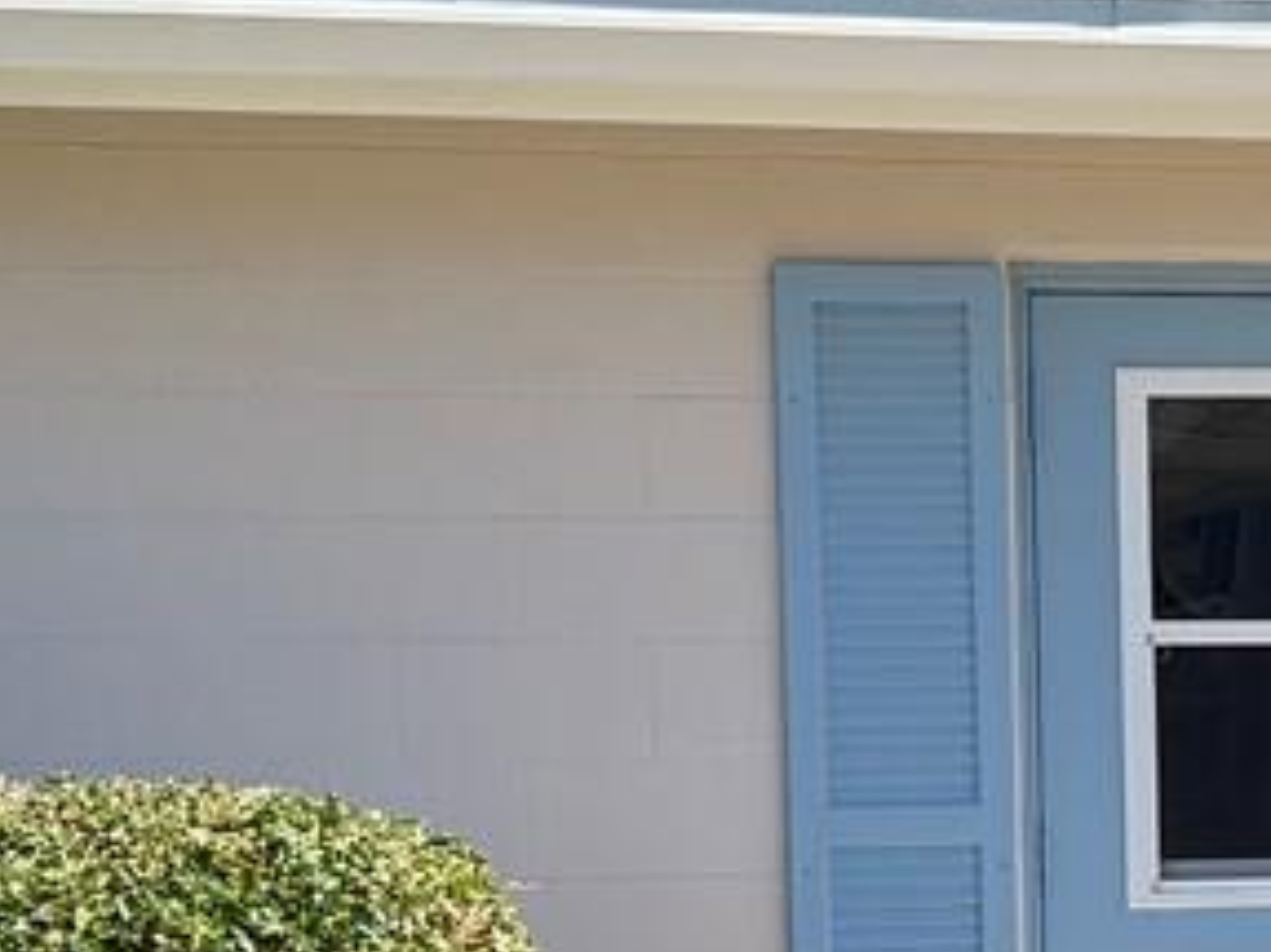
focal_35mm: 134
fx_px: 4918
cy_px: 863
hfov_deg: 13.9
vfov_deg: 11.0
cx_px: 1838
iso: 100
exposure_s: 1/1901
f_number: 1.78
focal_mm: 6.76
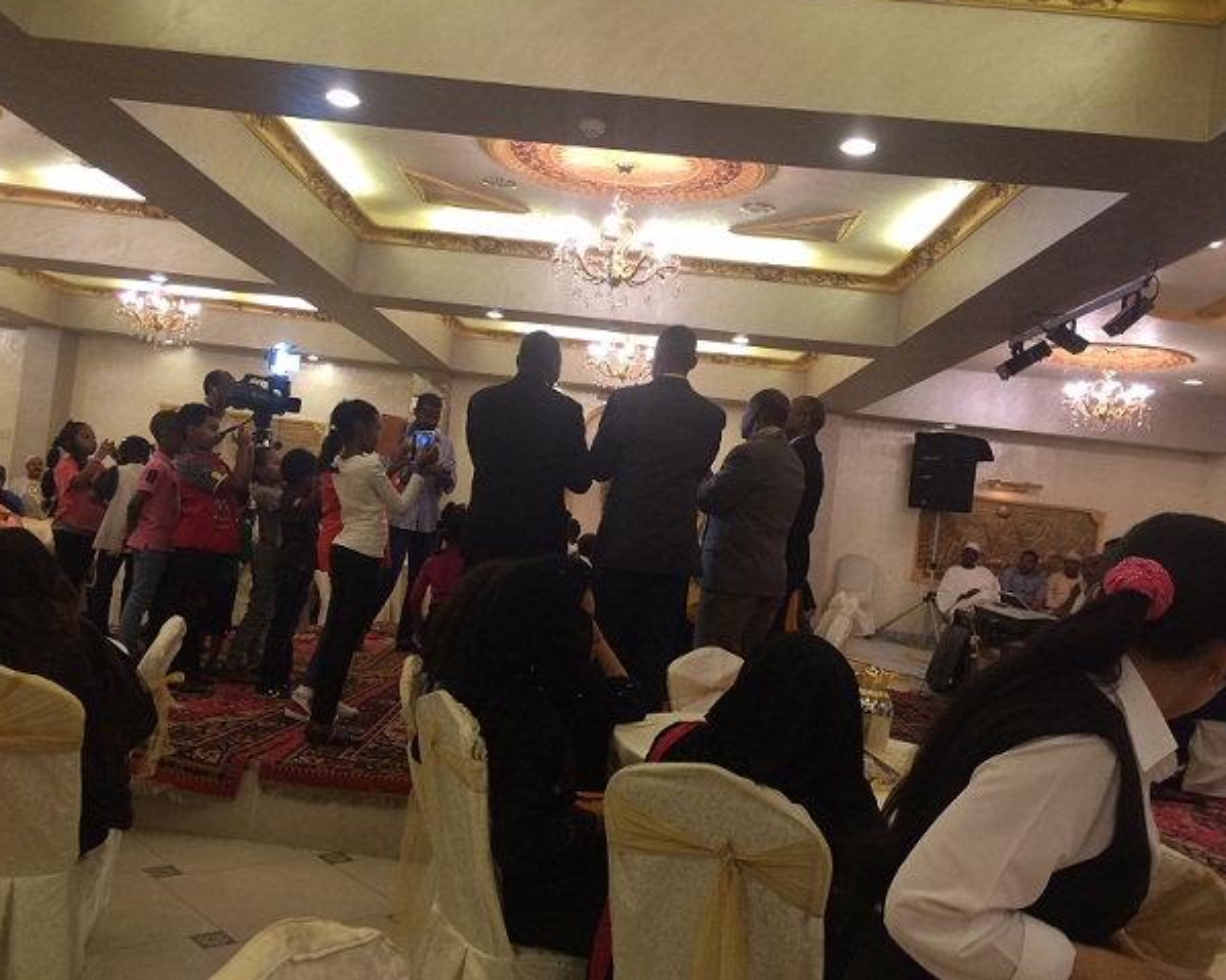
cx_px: 585
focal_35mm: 32
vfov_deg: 45.8
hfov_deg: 55.7
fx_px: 1161
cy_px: 480
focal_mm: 4.12
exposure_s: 1/30
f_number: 2.2
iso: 64
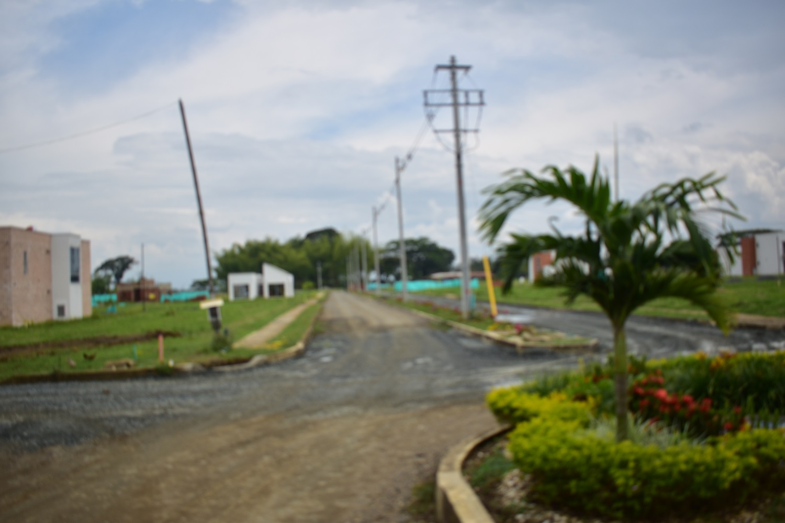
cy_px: 262
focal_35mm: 32
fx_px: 687
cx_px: 392
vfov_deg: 41.7
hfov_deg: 59.5
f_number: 3.8
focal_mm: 21
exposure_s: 1/1250
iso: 100
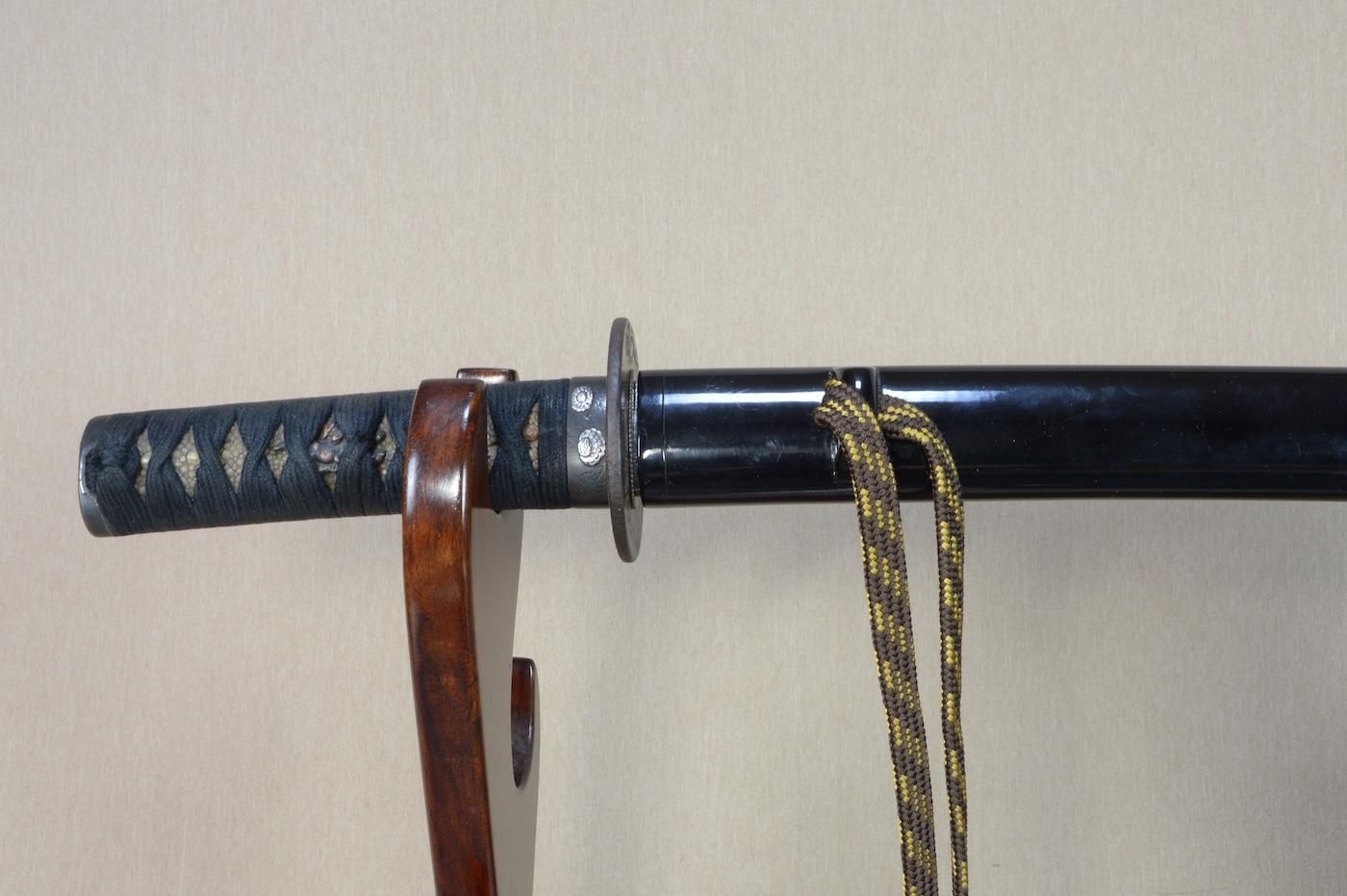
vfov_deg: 34.2
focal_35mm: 39
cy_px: 448
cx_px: 674
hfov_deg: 49.6
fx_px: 1458
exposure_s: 1/2
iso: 400
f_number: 11
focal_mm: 26
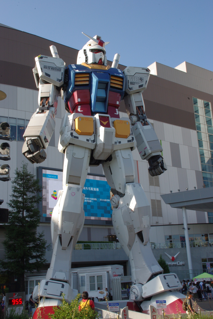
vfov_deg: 46.4
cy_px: 160
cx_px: 106
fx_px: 372
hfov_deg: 32.0
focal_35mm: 42
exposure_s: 1/20
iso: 200
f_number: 22
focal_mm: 28
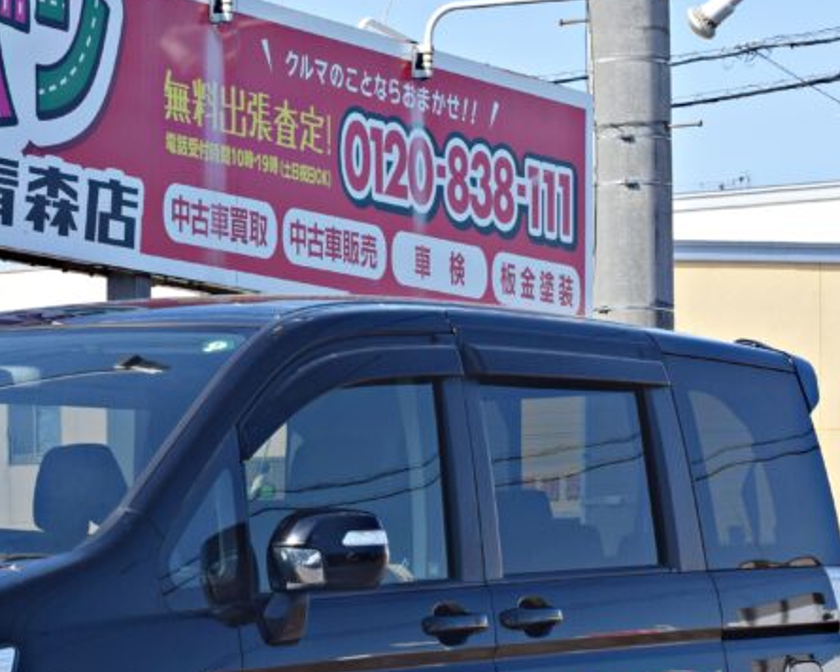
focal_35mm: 171
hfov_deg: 11.1
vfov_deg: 9.0
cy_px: 472
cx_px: -102
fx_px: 4251
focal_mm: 50
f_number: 8
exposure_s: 1/320
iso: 200
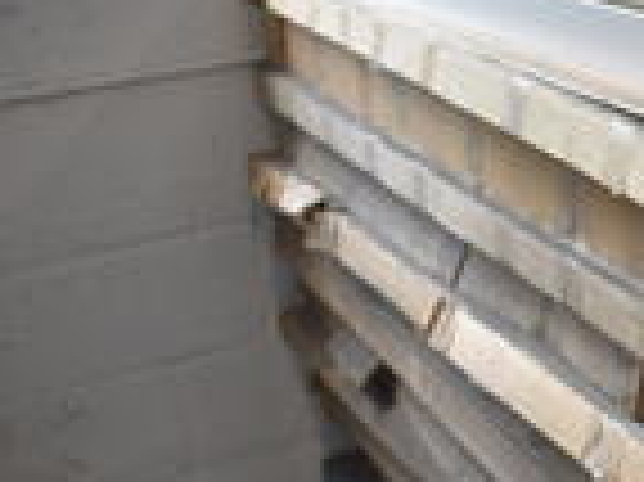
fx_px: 1617
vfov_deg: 16.7
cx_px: 964
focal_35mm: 87
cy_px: 423
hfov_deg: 19.6
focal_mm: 18
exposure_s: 1/250
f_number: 3.5
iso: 800
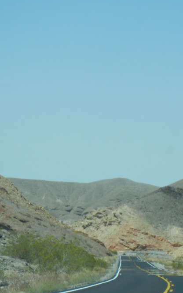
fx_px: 1509
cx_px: 106
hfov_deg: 6.9
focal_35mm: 189
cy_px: 157
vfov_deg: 11.1
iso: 160
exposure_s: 1/922
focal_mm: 20.9
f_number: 4.6
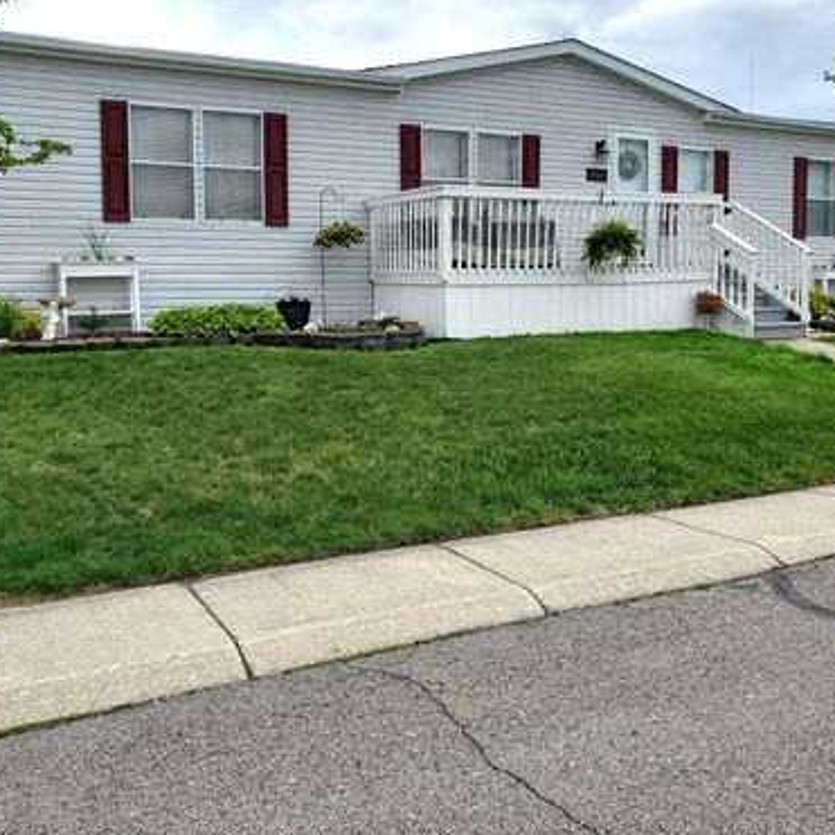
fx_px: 846
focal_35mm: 31
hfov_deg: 52.5
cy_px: 418
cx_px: 423
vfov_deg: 52.5
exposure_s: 1/710
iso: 50
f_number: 2.4
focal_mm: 4.3
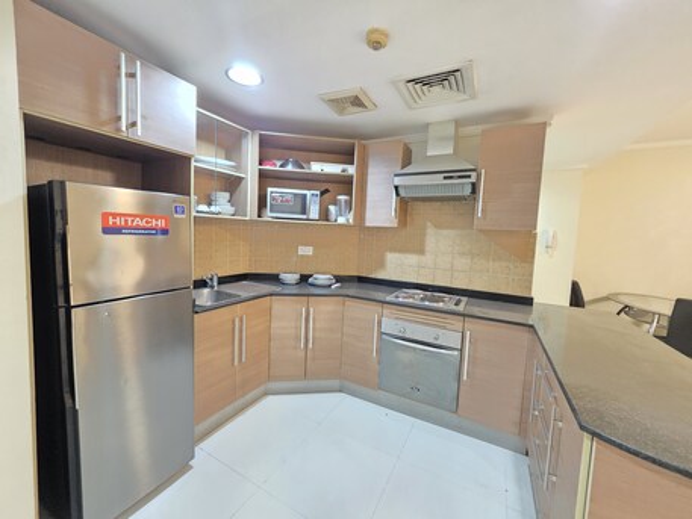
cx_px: 346
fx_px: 260
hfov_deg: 106.2
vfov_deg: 89.9
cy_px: 260
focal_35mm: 13
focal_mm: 2.2
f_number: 1.9
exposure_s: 1/50
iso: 1000
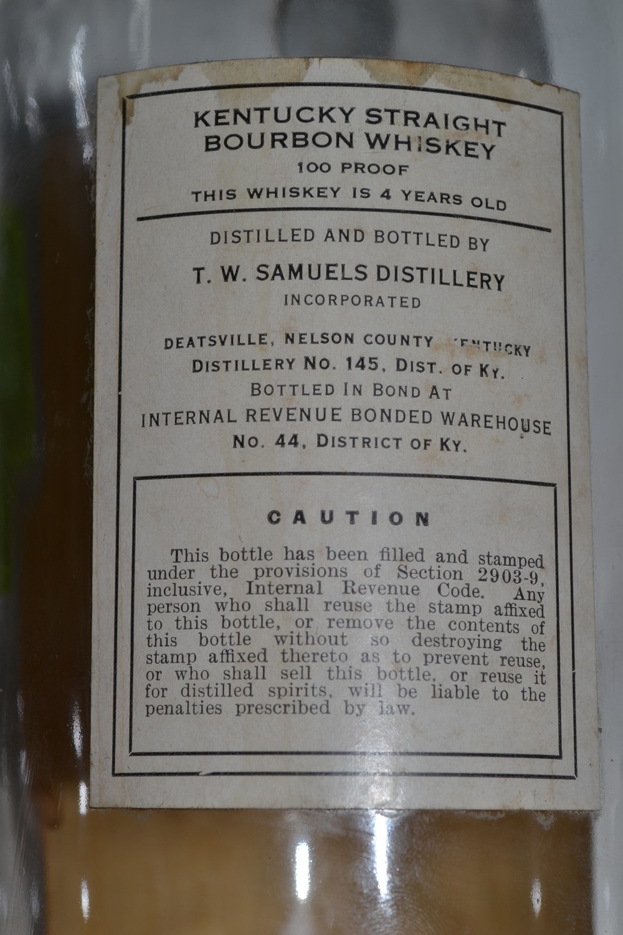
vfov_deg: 24.6
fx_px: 2141
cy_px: 468
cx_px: 312
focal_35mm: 82
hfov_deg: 16.6
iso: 100
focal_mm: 55
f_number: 8
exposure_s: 1/60
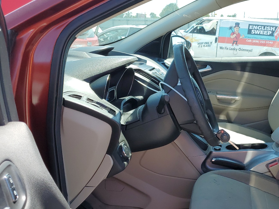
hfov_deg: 45.8
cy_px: 135
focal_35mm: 40
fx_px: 322
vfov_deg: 35.7
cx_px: 195
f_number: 1.5
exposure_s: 1/769
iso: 50
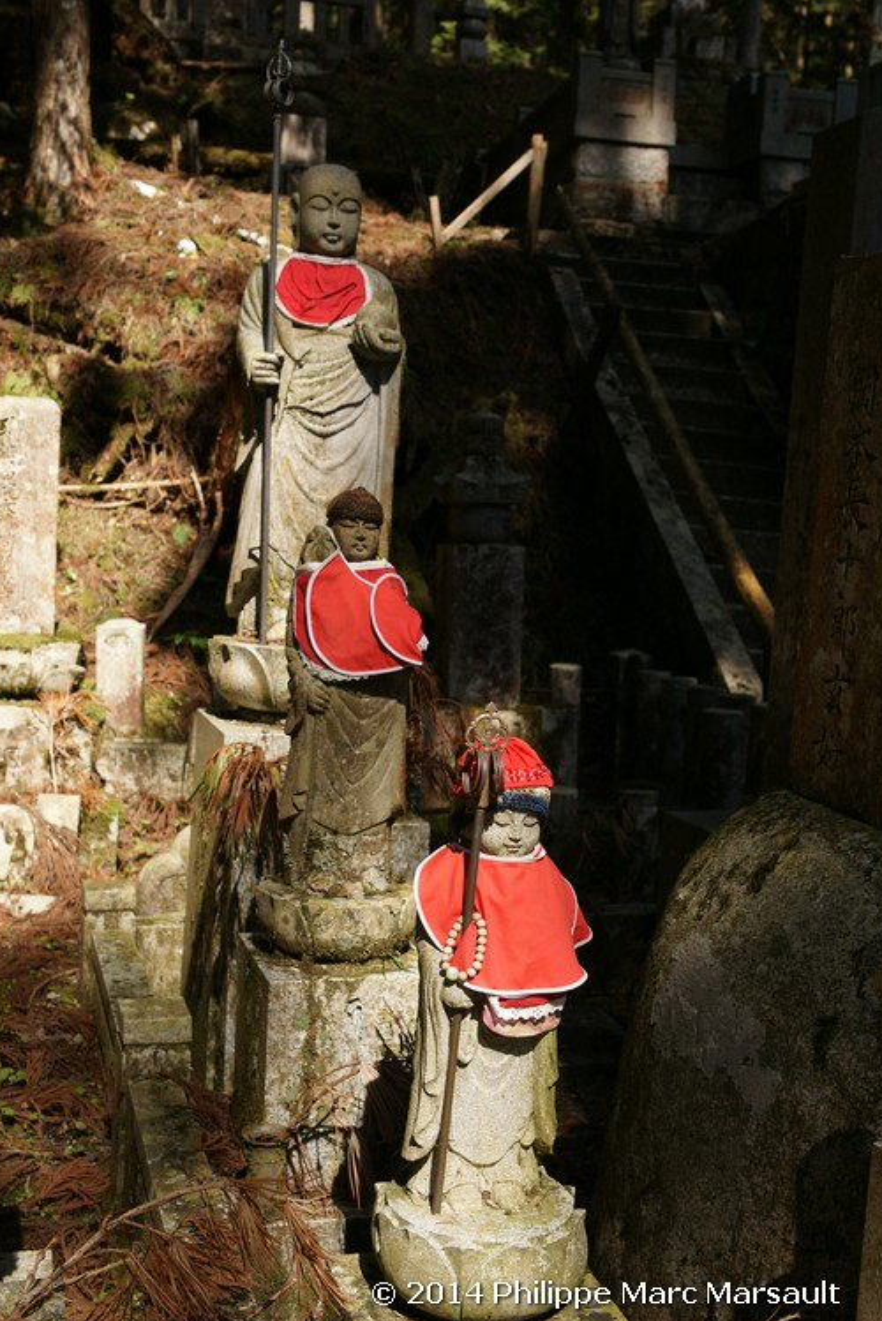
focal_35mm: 41
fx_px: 1505
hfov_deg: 32.7
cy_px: 675
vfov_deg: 47.4
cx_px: 437
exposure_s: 1/400
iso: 400
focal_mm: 40
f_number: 7.1
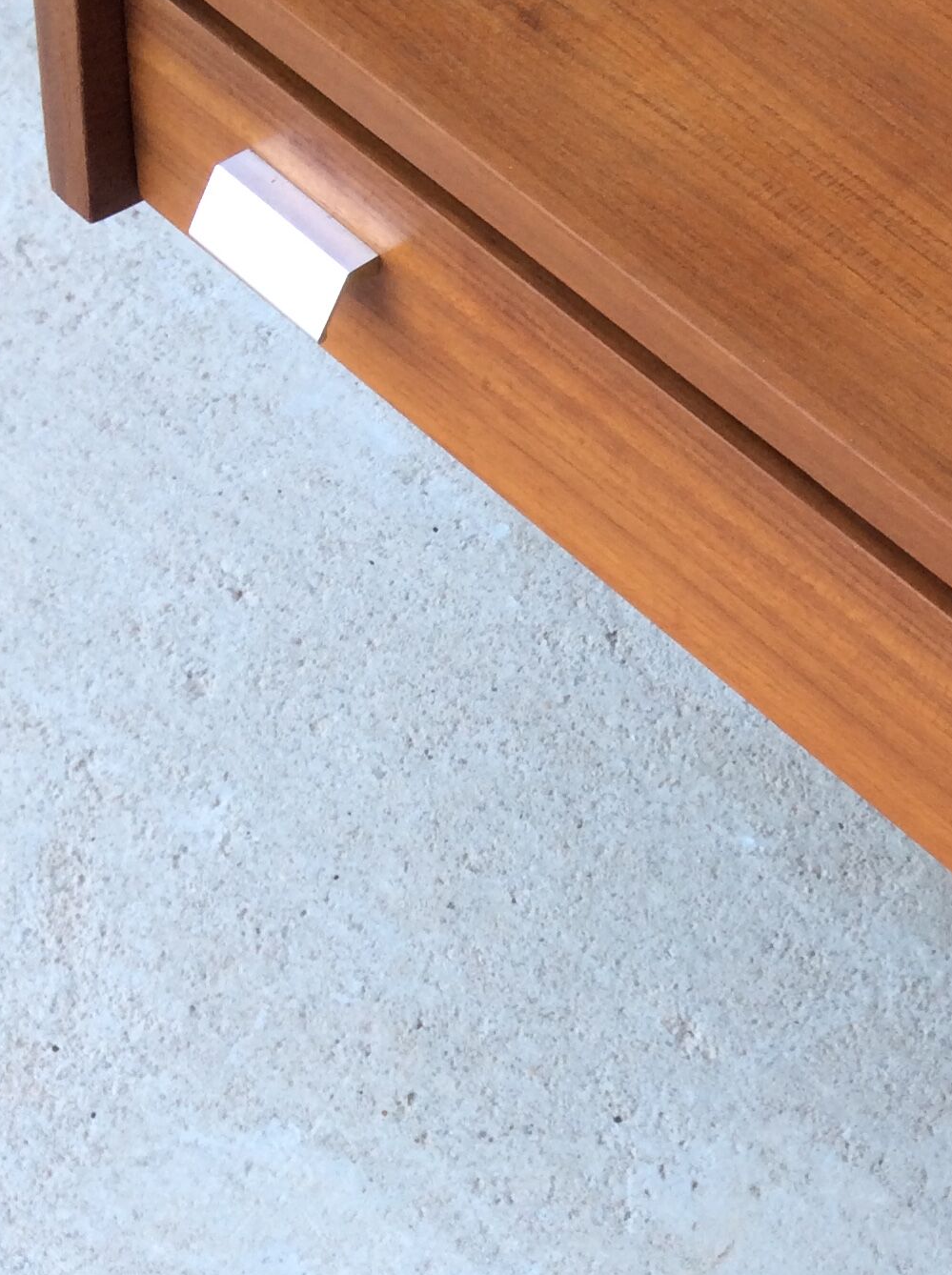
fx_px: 2280
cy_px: 668
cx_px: 806
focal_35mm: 62
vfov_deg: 31.2
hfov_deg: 23.1
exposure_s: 1/50
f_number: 2.4
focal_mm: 3.3
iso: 40
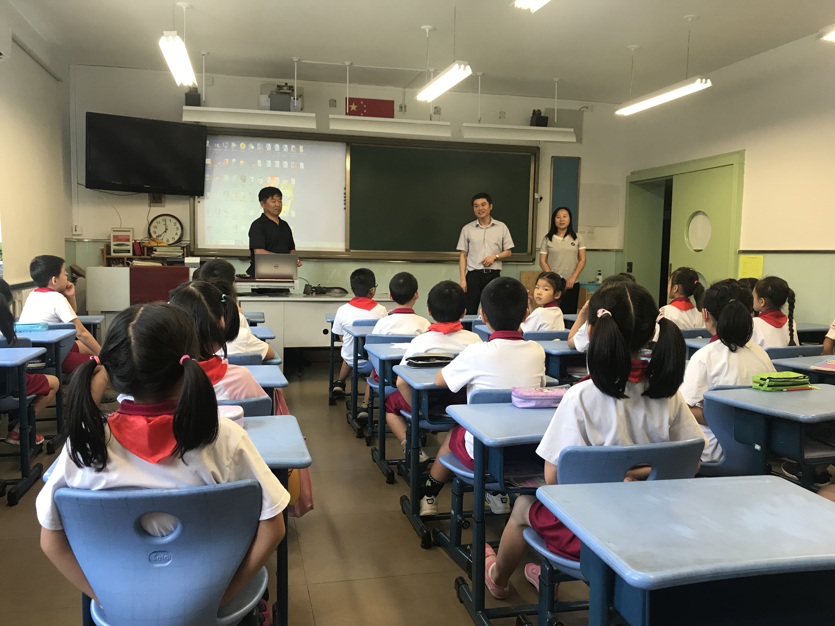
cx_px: 418
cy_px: 313
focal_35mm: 28
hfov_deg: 63.4
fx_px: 675
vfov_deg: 49.7
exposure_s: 1/33
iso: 25
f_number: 1.8
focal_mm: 3.99
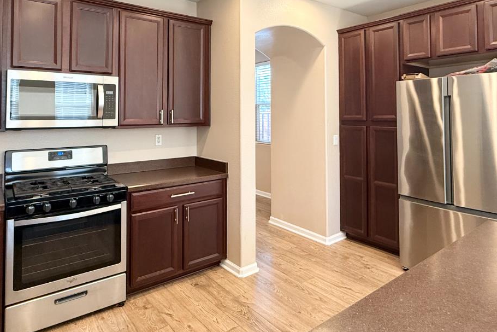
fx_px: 331
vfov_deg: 51.9
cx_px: 251
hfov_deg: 73.7
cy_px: 105
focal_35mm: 24
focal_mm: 2.22
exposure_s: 1/120
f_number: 2.2
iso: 250
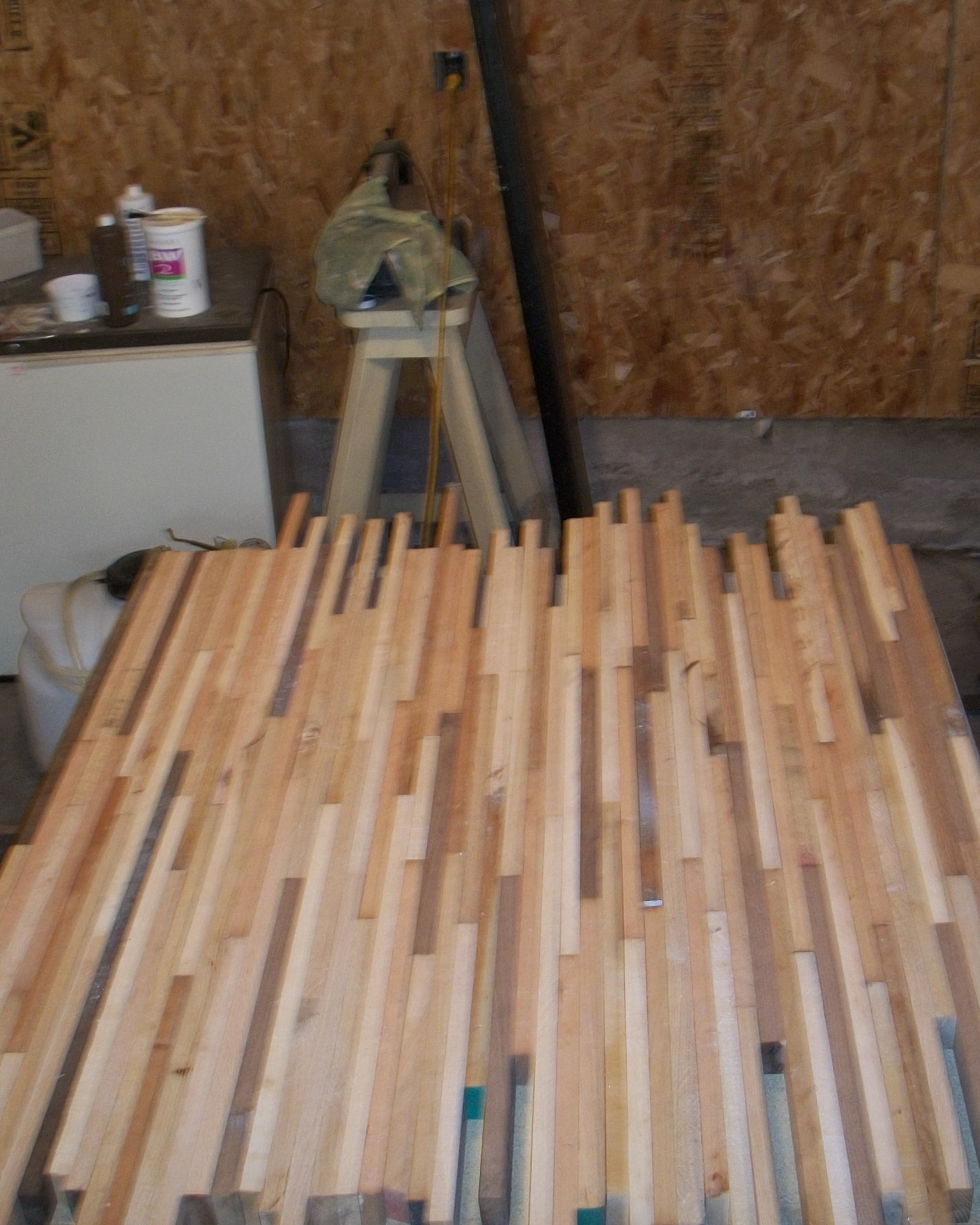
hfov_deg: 32.7
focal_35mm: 46
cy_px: 618
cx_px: 550
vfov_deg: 40.3
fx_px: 1668
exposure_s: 1/30
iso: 160
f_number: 3.1
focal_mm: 6.3
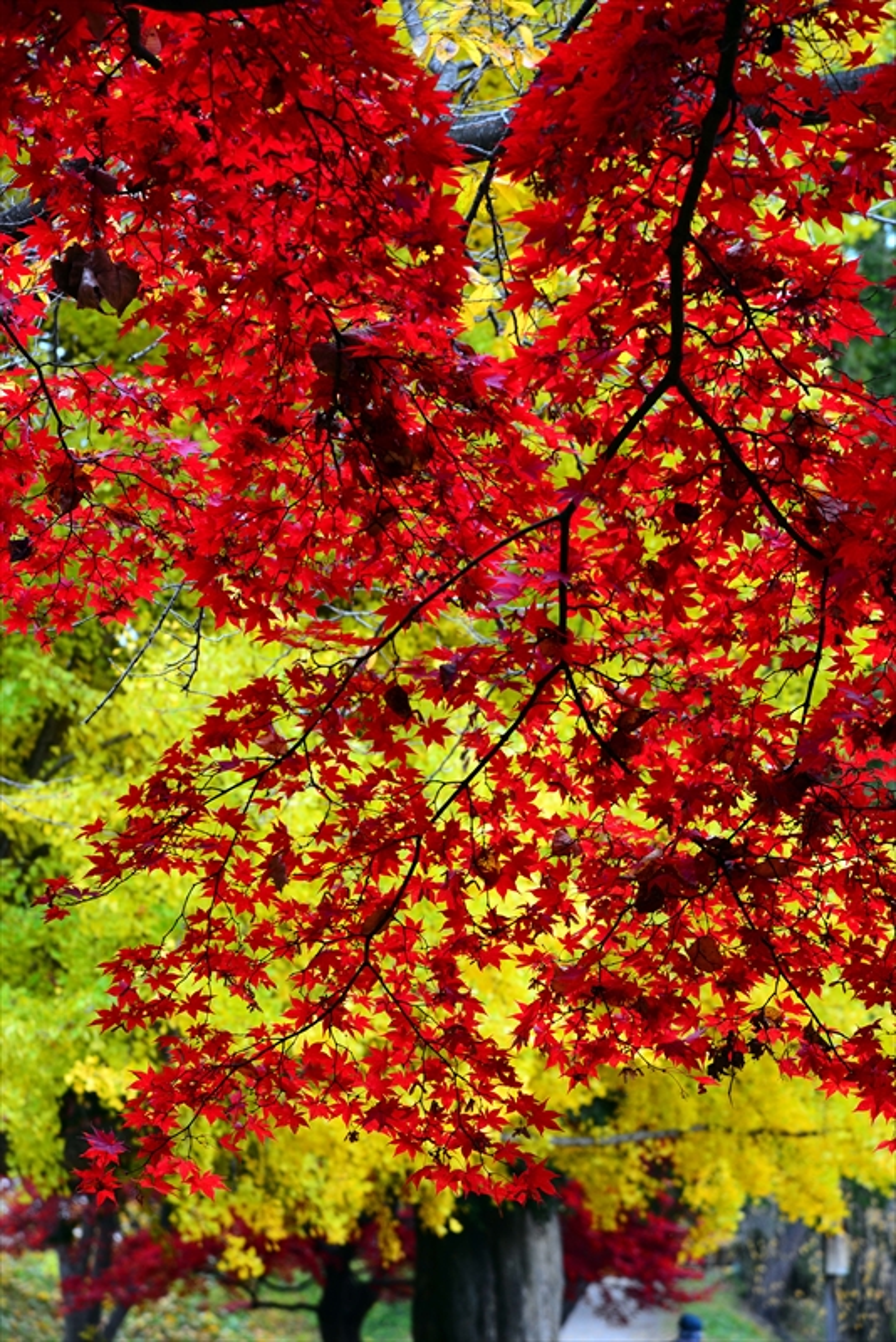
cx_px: 448
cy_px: 671
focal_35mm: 120
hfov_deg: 11.4
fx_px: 4476
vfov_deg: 17.1
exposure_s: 1/200
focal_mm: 120
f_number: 7.1
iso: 800
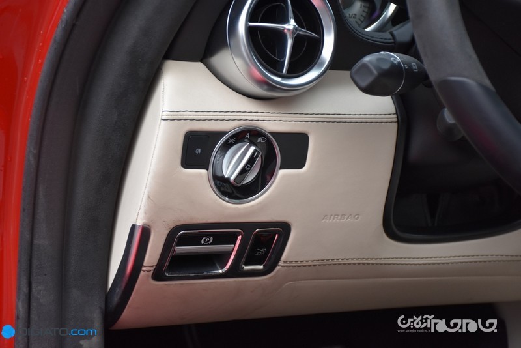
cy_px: 174
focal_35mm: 105
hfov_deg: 19.4
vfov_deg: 13.1
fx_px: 1520
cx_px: 260
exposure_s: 1/100
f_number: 5
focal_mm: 70
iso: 800
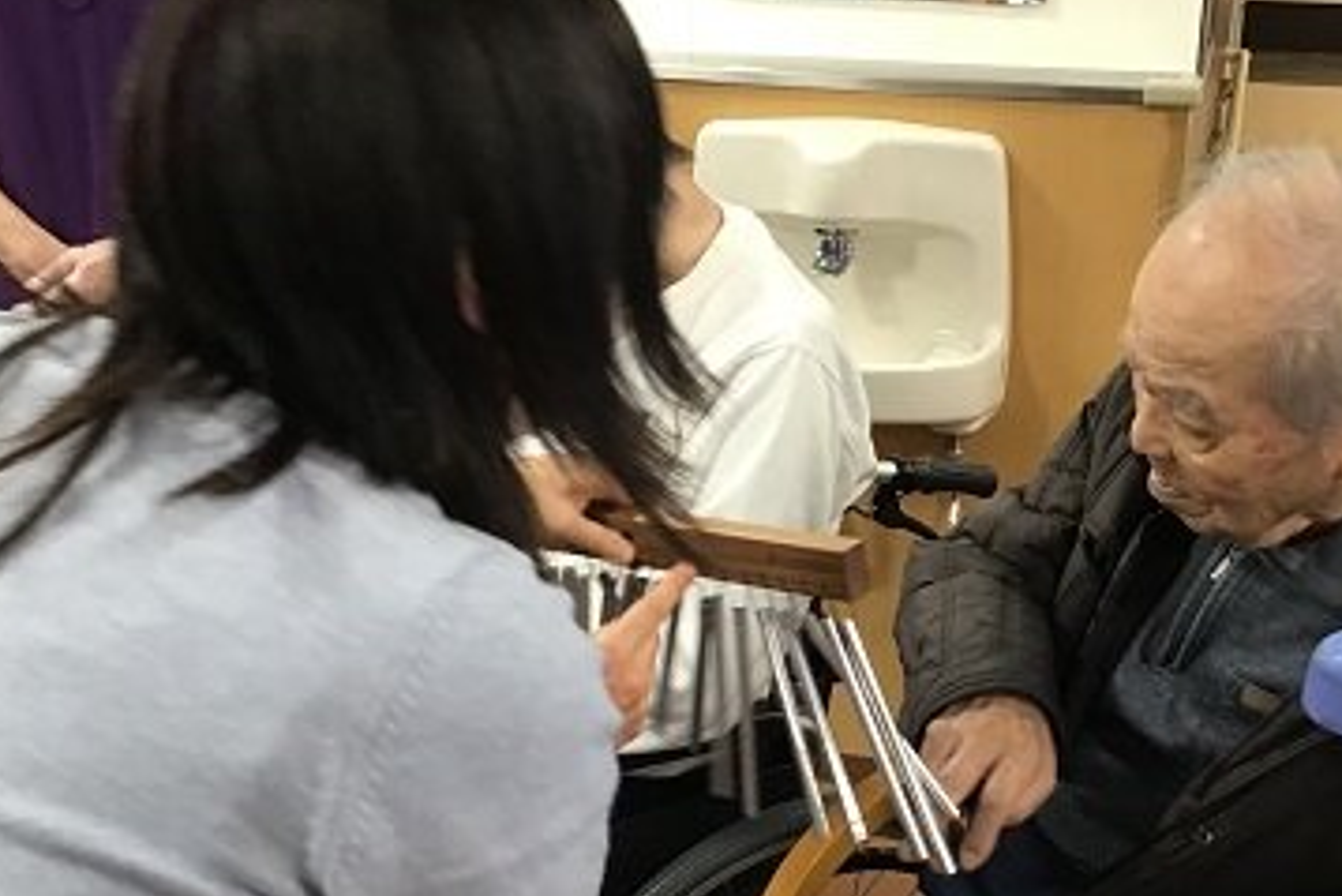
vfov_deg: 29.6
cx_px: 911
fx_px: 1678
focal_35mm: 45
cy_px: 617
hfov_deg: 42.9
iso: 100
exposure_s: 1/30
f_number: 2.4
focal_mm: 3.3
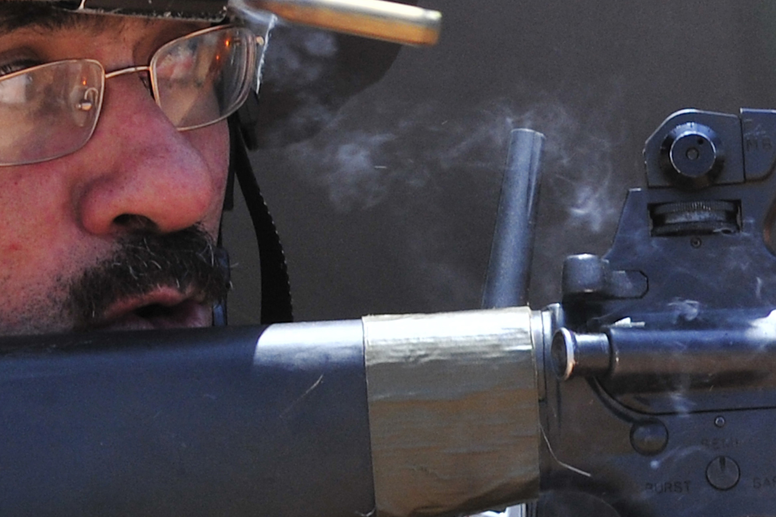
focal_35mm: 209
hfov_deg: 9.8
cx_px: 532
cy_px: 304
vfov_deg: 6.6
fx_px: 4504
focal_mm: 70
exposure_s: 1/500
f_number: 8
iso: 400
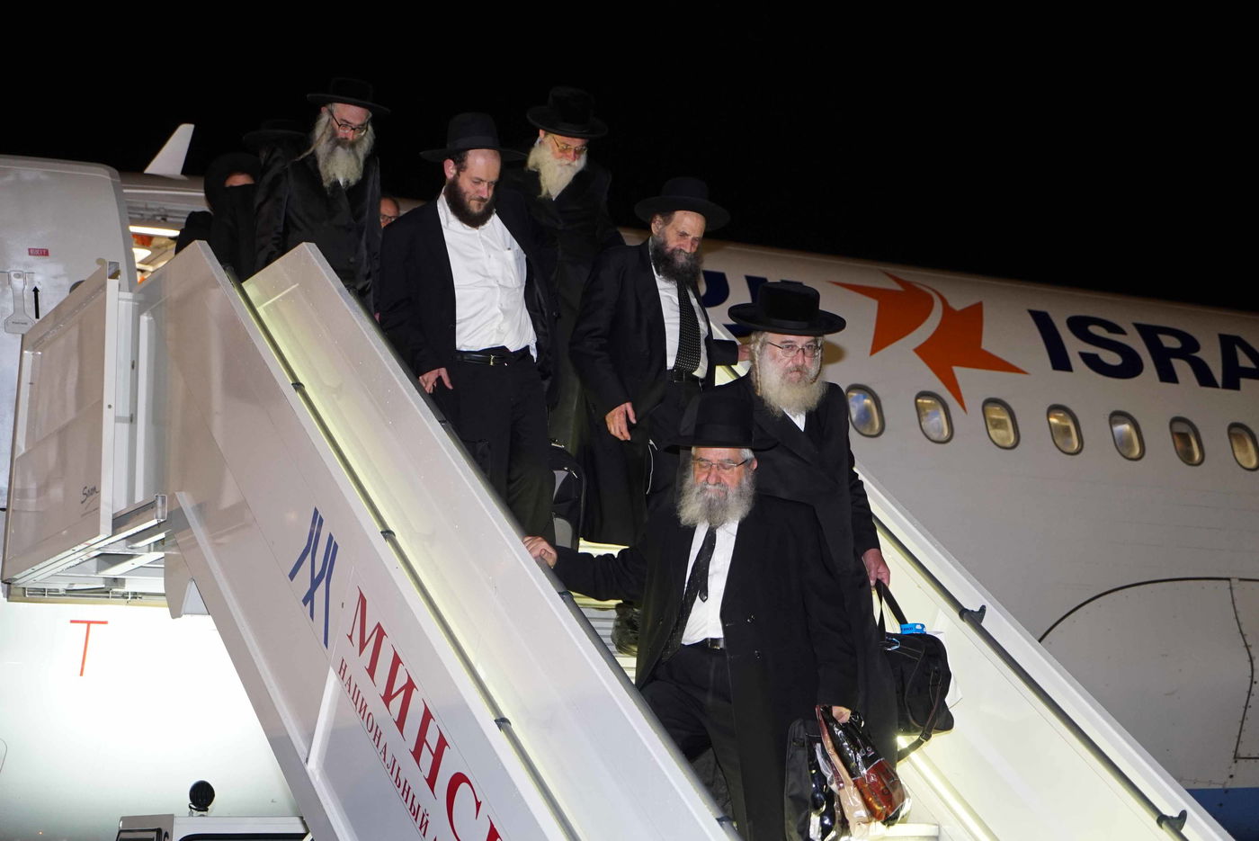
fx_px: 2274
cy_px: 420
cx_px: 630
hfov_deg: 30.9
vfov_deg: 20.9
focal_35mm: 65
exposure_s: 1/80
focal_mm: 65
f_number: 4
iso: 3200
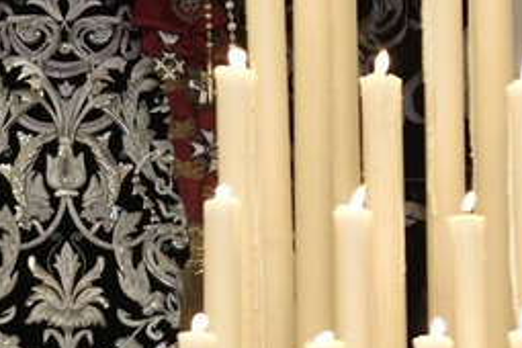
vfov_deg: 2.6
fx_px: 7554
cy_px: -237
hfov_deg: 4.0
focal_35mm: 521
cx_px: 61
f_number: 2.8
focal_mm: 83
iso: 1250
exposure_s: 1/200
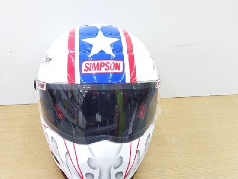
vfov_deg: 42.8
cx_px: 103
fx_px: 227
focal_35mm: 33
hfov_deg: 55.2
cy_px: 106
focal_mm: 4.71
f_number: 1.79
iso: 103
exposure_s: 1/60
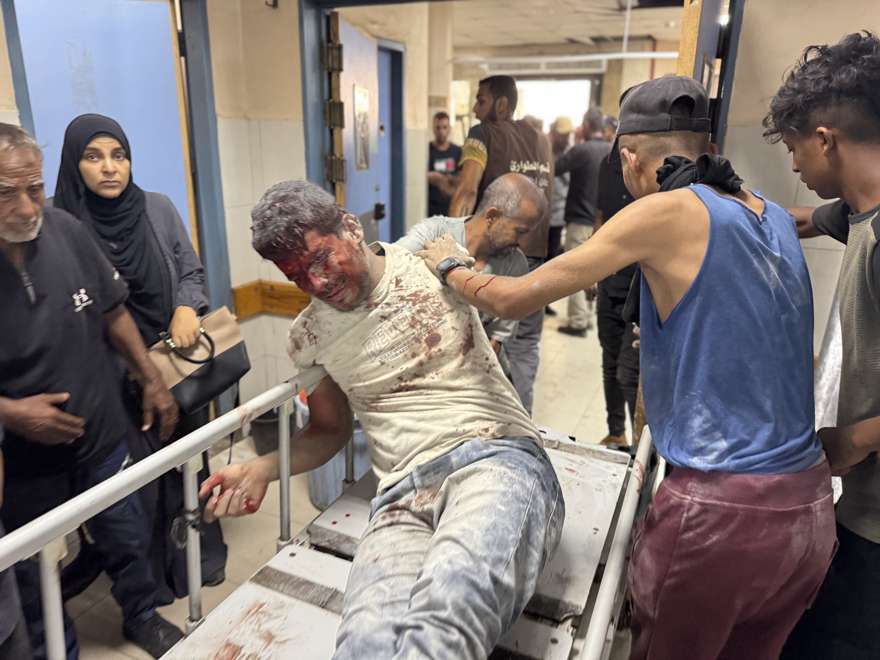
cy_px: 330
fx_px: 610
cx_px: 440
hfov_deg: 71.6
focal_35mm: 24
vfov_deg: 56.8
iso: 320
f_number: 1.78
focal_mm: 6.76
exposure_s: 1/57
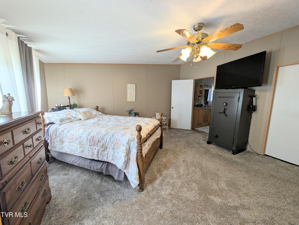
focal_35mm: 12
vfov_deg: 94.6
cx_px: 150
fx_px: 104
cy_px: 112
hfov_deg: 110.5
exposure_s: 1/120
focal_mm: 2.23
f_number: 1.95
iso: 47
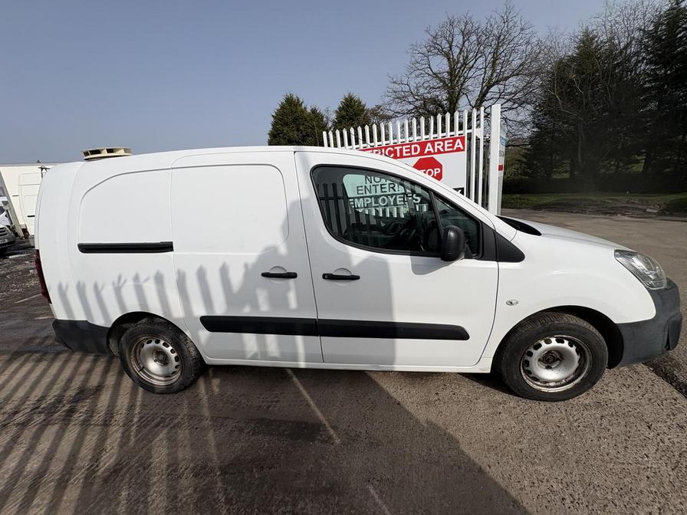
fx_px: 278
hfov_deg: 102.1
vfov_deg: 85.7
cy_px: 258
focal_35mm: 14
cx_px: 344
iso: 50
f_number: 2.2
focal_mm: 2.22
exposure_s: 1/4132
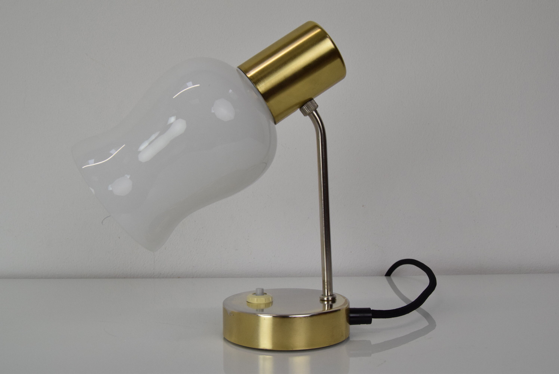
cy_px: 187
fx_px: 606
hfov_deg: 49.5
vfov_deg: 34.3
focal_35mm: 39
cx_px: 280
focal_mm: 26
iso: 1600
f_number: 9
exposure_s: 1/320
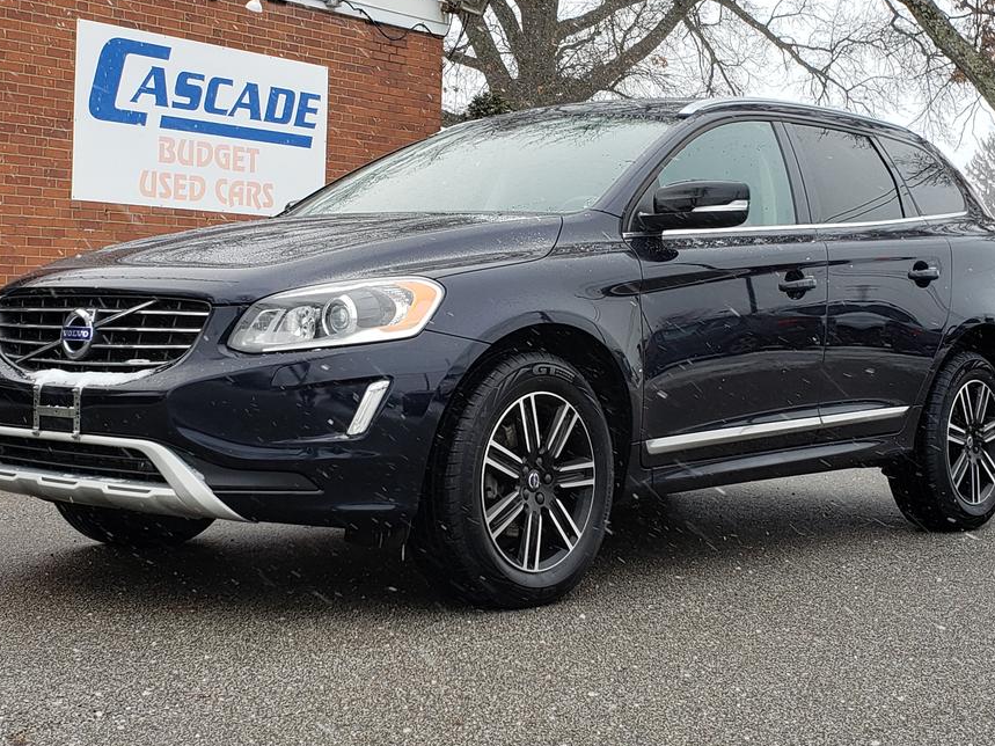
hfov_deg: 58.4
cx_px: 500
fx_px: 891
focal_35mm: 31
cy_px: 316
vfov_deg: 45.3
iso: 50
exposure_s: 1/164
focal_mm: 4.3
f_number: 2.4
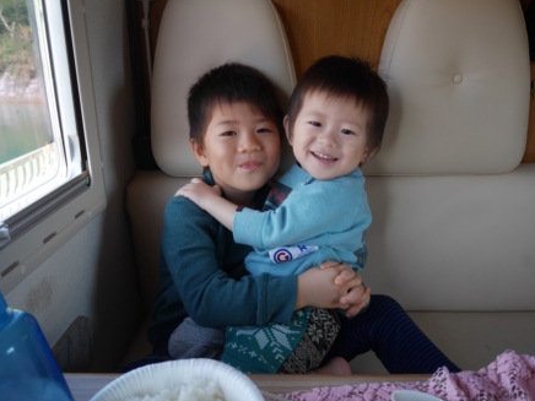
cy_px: 195
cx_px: 274
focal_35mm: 31
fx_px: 479
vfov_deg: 45.4
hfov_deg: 58.3
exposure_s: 1/60
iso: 200
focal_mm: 15
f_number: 3.7
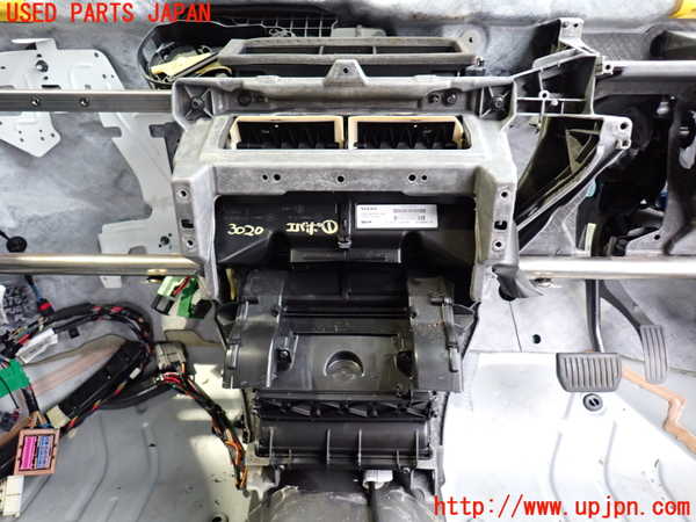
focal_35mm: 25
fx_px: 503
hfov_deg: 69.4
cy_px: 261
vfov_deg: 54.9
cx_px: 348
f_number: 2
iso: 500
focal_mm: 4.5
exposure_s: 1/30
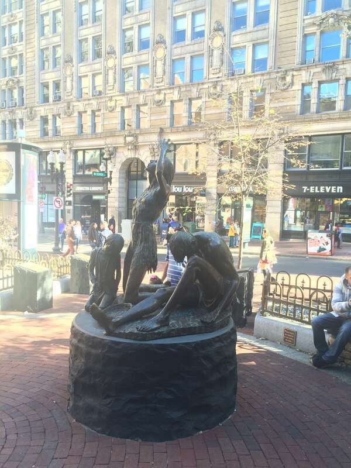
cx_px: 176
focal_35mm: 29
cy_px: 234
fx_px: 392
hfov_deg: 48.2
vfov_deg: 61.7
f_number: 2.2
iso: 64
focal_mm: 4.15
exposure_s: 1/120
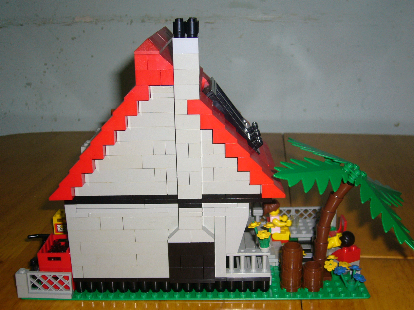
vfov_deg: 36.0
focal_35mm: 40
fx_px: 478
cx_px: 207
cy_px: 155
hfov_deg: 46.8
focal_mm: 6.6
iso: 100
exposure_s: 1/60
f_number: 3
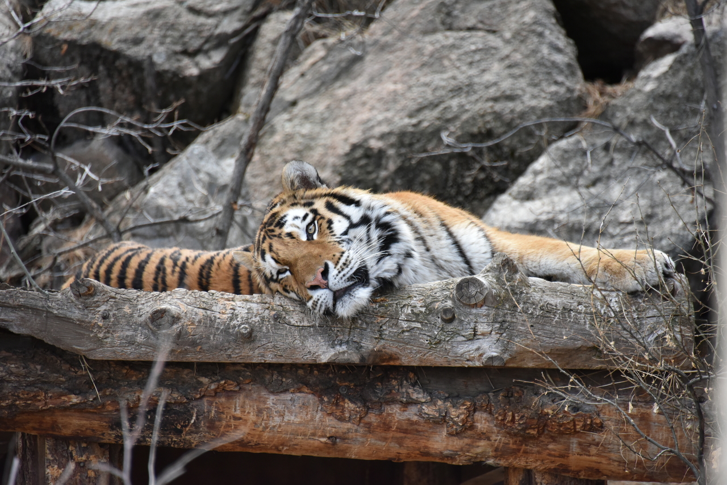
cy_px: 242
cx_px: 364
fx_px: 6059
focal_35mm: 300
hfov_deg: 6.9
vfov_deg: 4.6
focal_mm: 300
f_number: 5.6
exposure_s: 1/640
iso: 2200
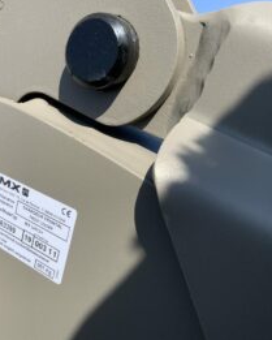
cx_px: 59
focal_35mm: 39
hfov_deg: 37.0
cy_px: 167
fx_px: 392
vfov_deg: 46.8
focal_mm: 3
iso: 16
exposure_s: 1/1221
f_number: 1.8
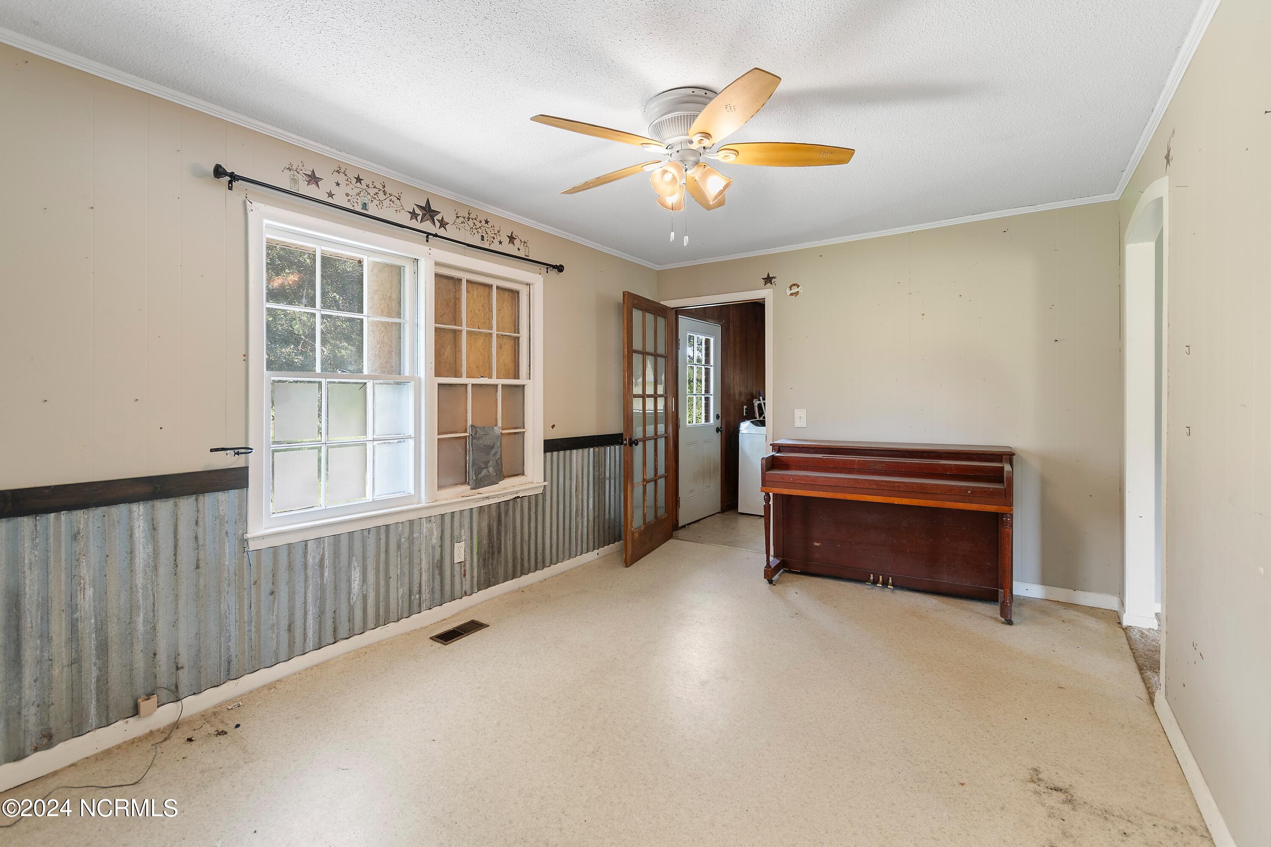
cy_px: 424
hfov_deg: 100.4
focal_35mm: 15
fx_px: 530
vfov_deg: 77.3
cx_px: 636
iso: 100
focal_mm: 10
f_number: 4.5
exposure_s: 1/3
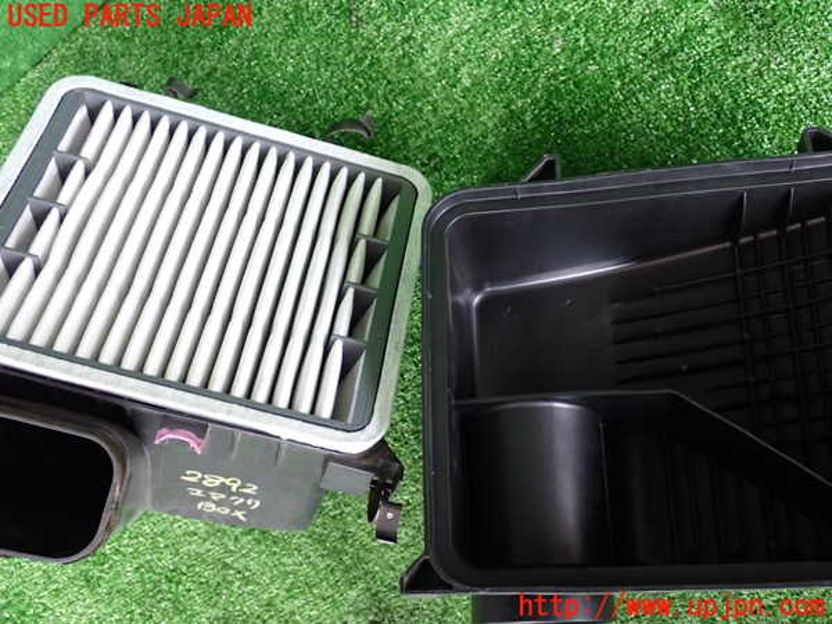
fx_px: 913
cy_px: 312
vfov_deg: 37.7
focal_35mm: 38
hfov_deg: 49.0
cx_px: 416
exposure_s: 1/40
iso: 500
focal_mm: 6.83
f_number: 2.7
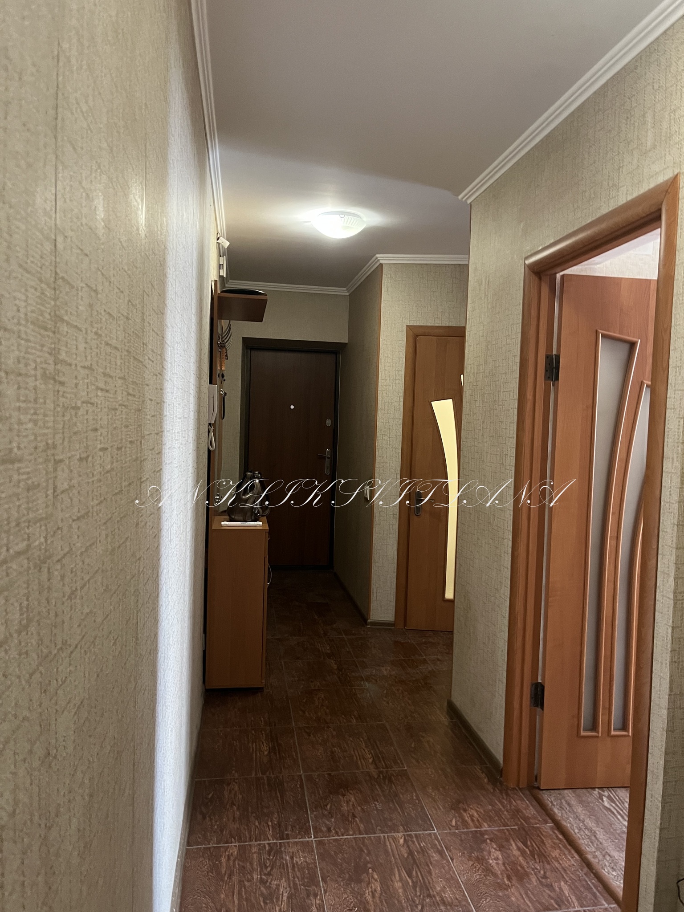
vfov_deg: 67.3
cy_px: 456
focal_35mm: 26
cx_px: 342
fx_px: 685
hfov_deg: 53.1
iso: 500
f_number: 1.6
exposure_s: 1/40
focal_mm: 5.1
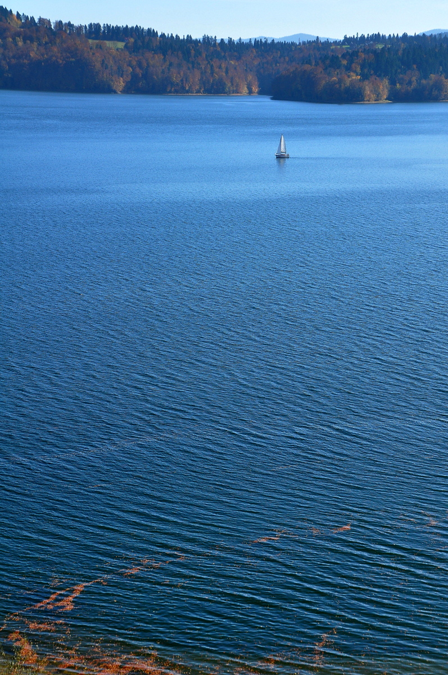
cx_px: 224
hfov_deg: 18.1
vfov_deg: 27.0
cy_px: 338
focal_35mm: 75
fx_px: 1404
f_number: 10
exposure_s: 1/400
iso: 400
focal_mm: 50
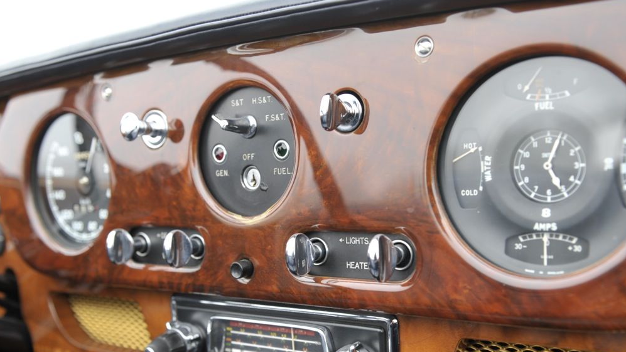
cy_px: 233
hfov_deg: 47.3
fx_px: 714
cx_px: 340
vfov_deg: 27.6
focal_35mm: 43
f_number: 3.5
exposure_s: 1/60
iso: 400
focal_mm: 32
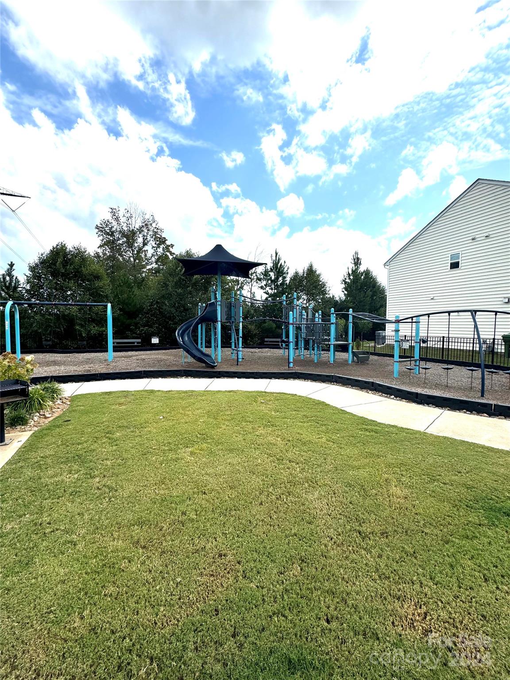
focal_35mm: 14
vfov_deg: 102.1
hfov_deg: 85.7
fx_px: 275
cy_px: 340
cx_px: 255
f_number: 2.2
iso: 50
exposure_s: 1/2273
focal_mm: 2.22
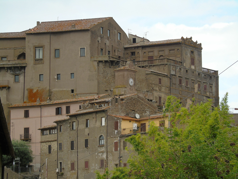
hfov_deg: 12.2
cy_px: 90
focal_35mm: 162
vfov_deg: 9.2
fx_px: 1114
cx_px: 119
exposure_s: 1/125
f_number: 4.9
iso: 80
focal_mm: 29
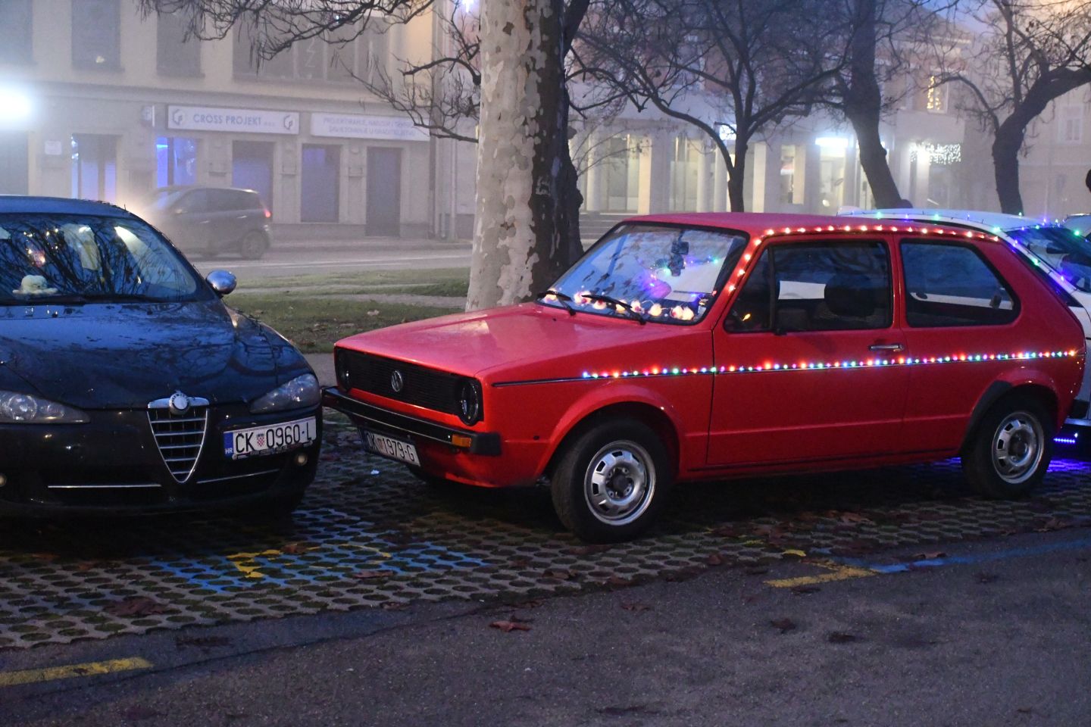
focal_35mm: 57
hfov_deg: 35.1
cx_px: 546
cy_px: 364
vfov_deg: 23.8
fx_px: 1727
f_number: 4.2
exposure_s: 1/60
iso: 11400
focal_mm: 38
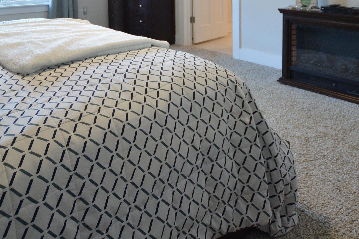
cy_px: -15
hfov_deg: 58.5
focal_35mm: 32
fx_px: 319
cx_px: 153
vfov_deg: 35.8
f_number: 3.5
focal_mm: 10
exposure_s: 1/50
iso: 400
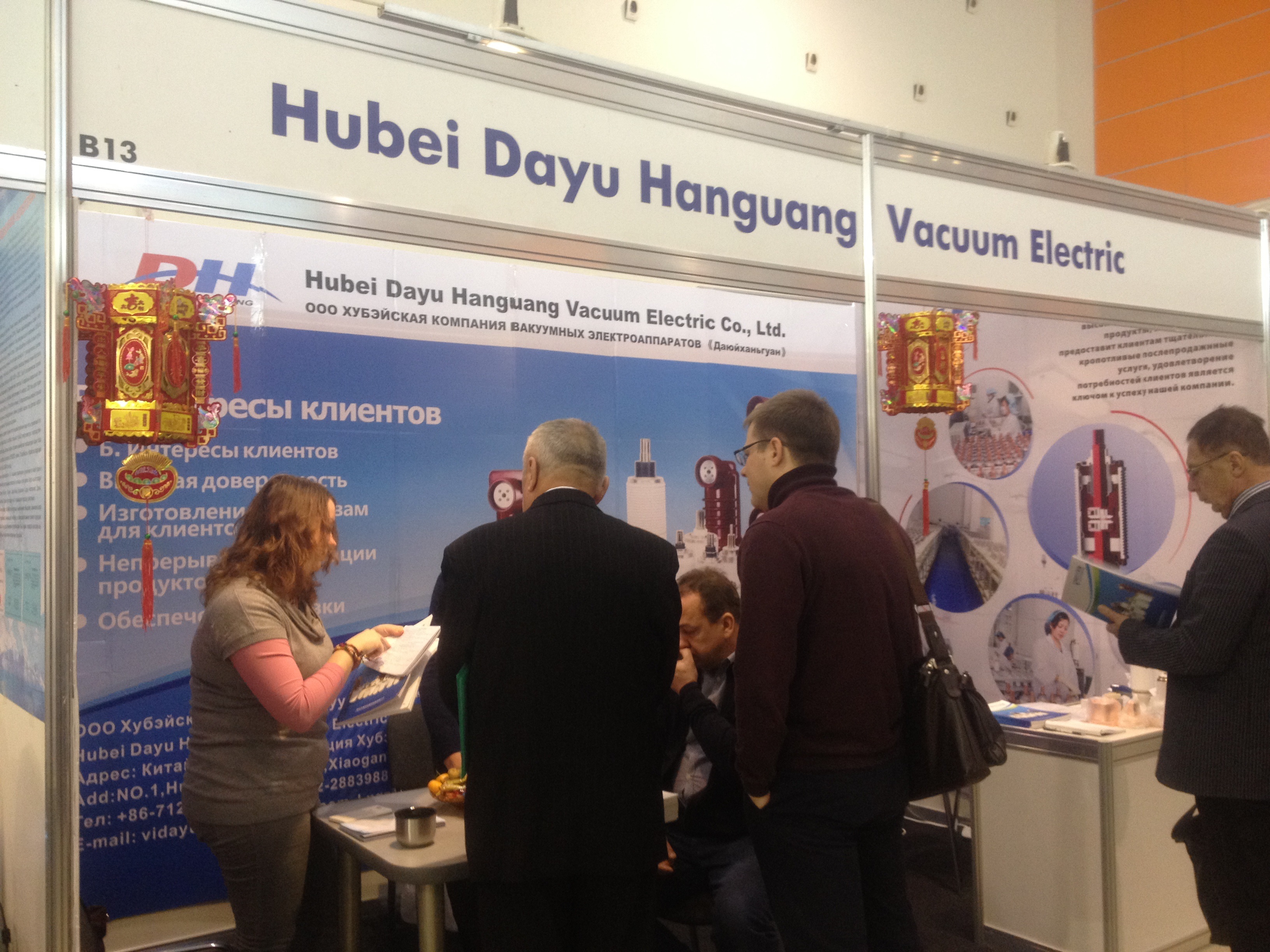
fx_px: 1284
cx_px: 635
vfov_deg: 40.7
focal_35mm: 35
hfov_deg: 52.6
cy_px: 476
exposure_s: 1/20
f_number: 2.4
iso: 160
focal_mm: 4.28
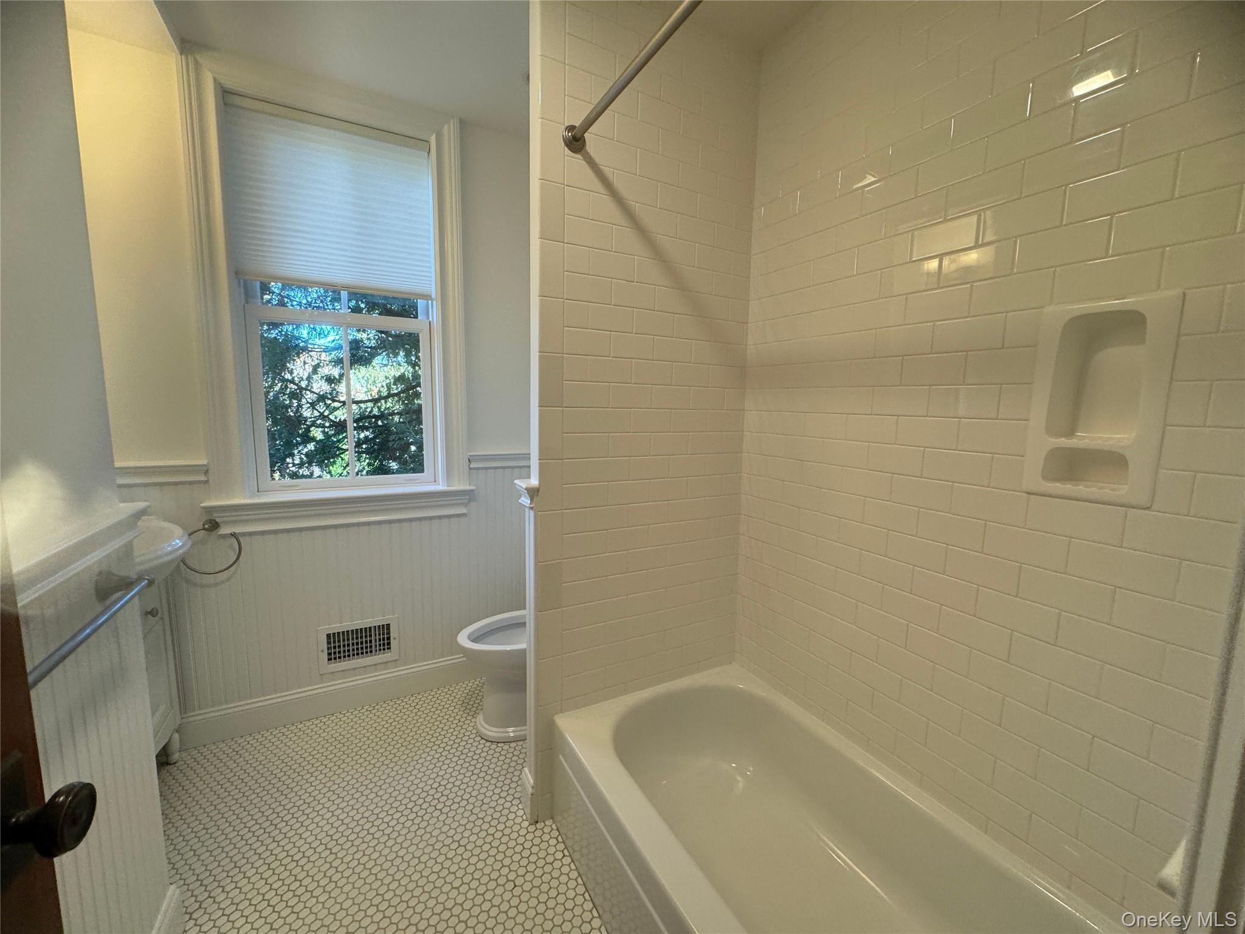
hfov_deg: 102.1
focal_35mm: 14
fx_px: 504
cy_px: 467
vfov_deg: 85.7
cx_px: 622
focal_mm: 2.22
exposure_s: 1/120
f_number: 2.2
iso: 160
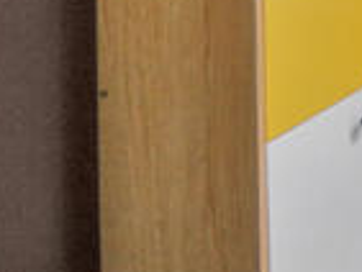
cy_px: -271
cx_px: 1114
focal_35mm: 105
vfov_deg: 12.4
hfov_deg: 11.0
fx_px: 1099
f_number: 8
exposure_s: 1/50
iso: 125
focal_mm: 10
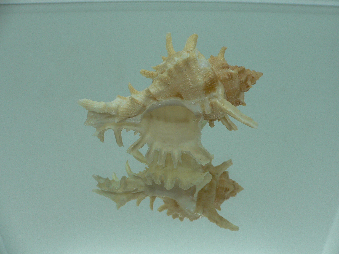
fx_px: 362
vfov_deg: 38.7
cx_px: 176
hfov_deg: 50.1
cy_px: 124
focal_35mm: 37
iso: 80
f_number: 2.8
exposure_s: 1/80
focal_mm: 4.6
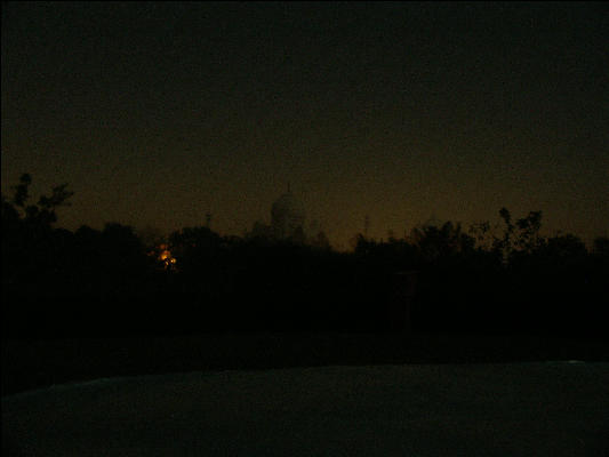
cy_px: 228
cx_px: 304
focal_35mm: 35
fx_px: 616
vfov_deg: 40.7
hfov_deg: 52.6
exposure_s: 2.5
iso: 200
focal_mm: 9.03
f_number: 2.8
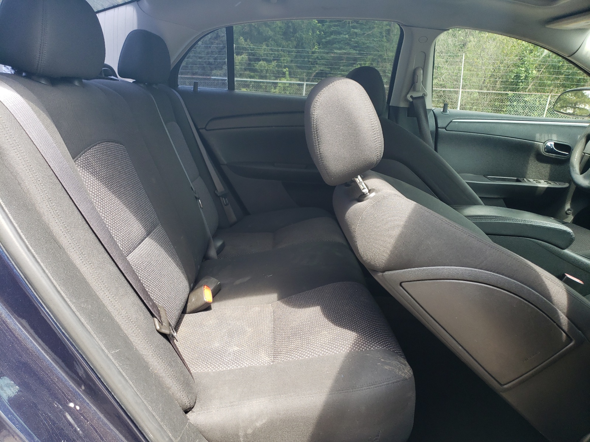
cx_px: 295
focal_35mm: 26
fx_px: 443
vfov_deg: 53.1
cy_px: 221
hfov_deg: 67.3
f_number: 1.5
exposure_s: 1/156
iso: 50
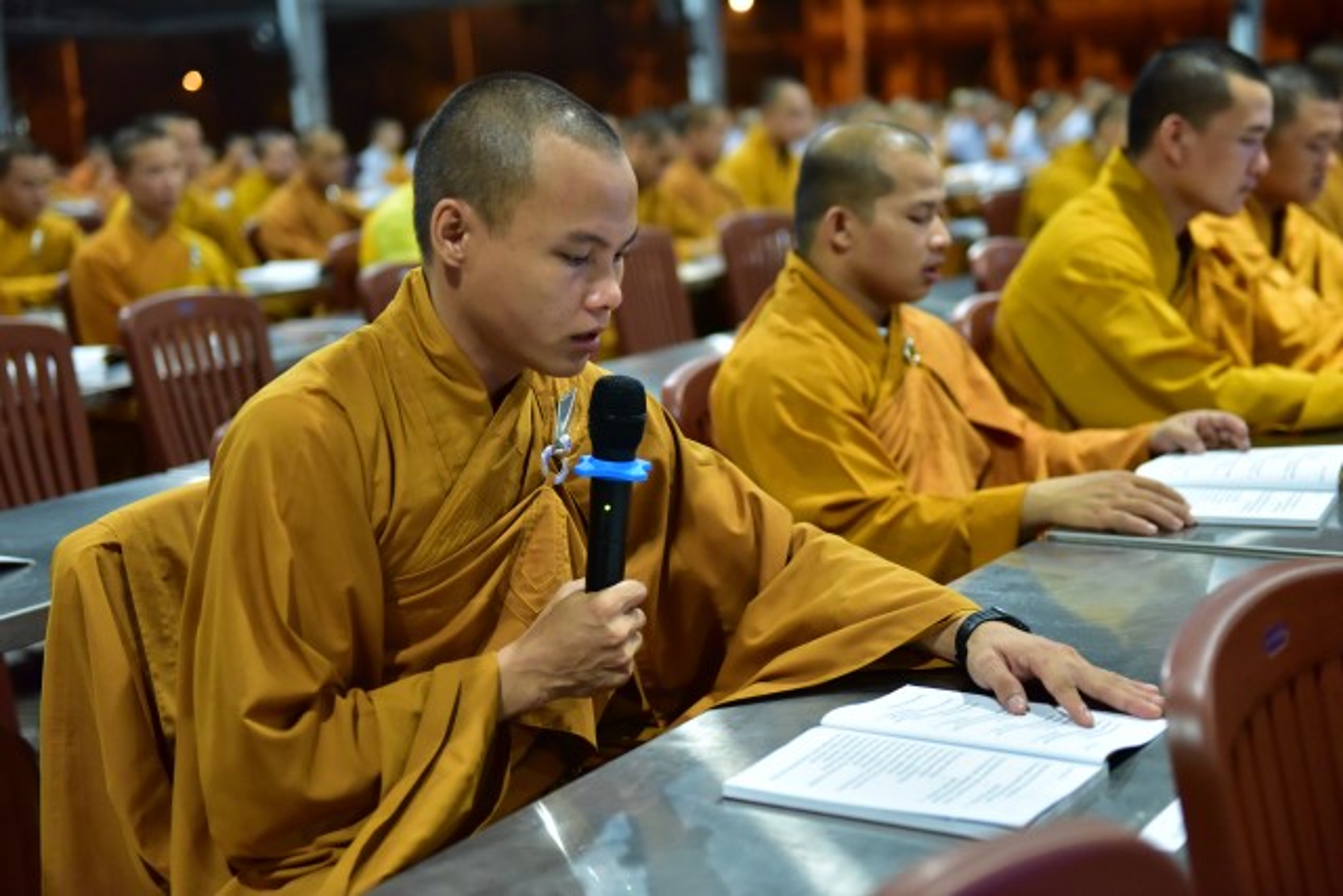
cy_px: 448
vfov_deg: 24.6
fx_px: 2052
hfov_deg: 36.2
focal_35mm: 55
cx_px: 672
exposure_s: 1/80
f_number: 2.8
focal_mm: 55
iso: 5000
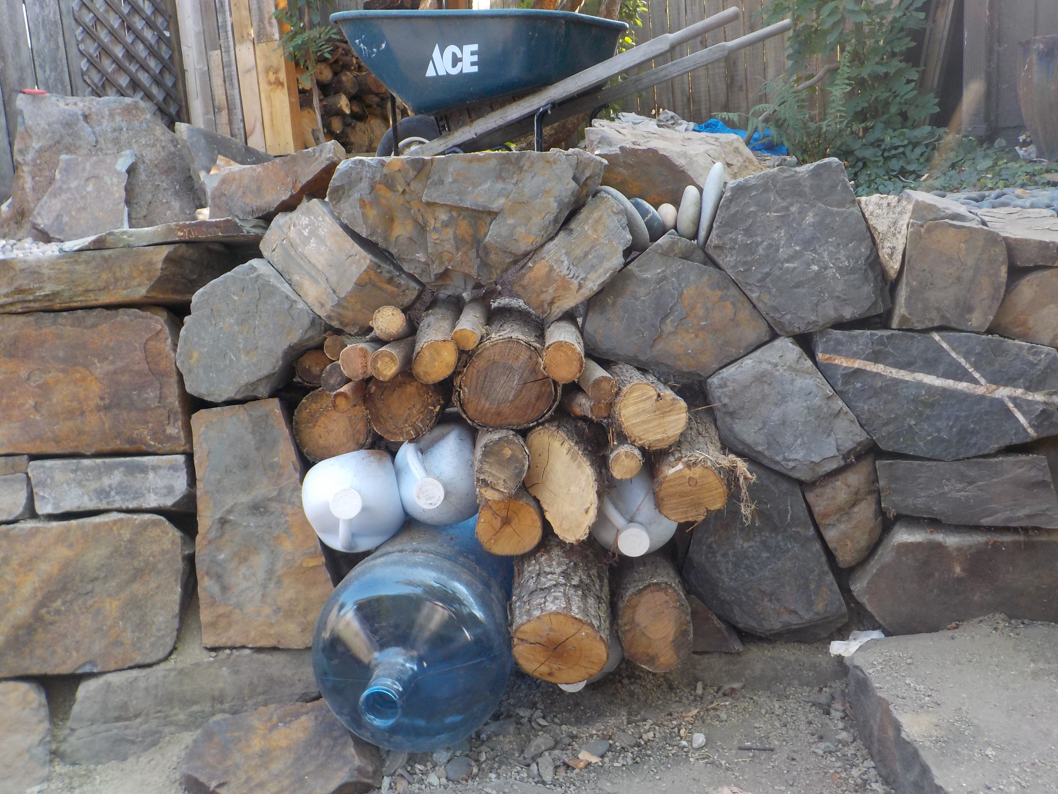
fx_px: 917
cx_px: 529
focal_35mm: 30
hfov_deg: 60.0
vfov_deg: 46.8
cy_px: 397
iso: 125
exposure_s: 1/80
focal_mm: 4.1
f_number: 3.3
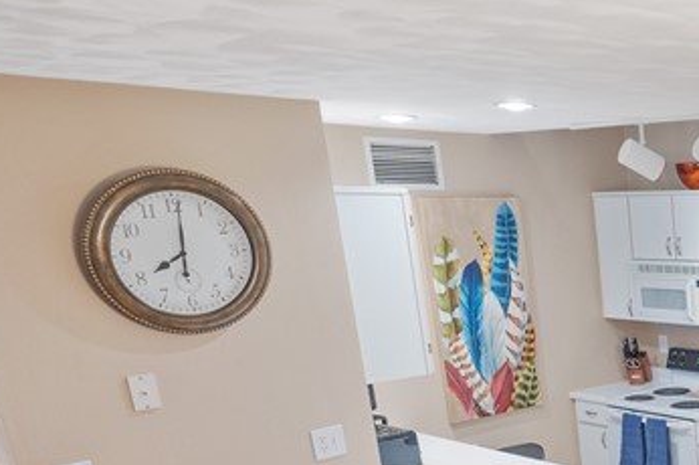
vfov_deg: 28.2
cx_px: 875
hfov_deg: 34.1
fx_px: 854
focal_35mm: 44
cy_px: 487
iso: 200
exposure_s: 1/30
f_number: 2.8
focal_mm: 14
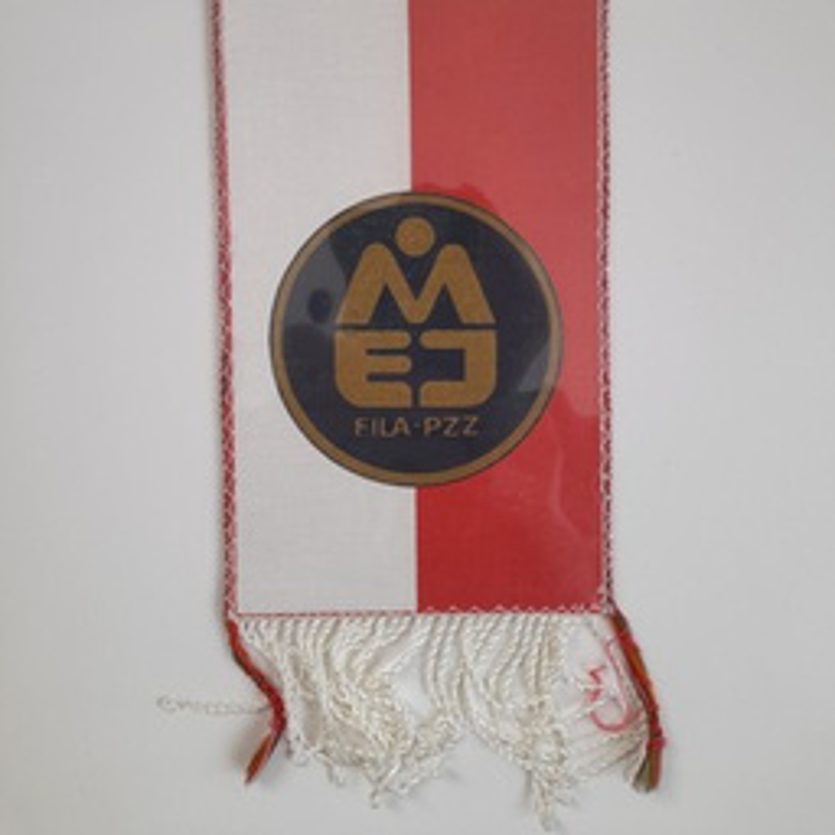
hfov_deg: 54.0
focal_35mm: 30
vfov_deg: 53.0
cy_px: 279
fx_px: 819
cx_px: 421
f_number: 2
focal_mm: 4.6
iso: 40
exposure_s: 1/50
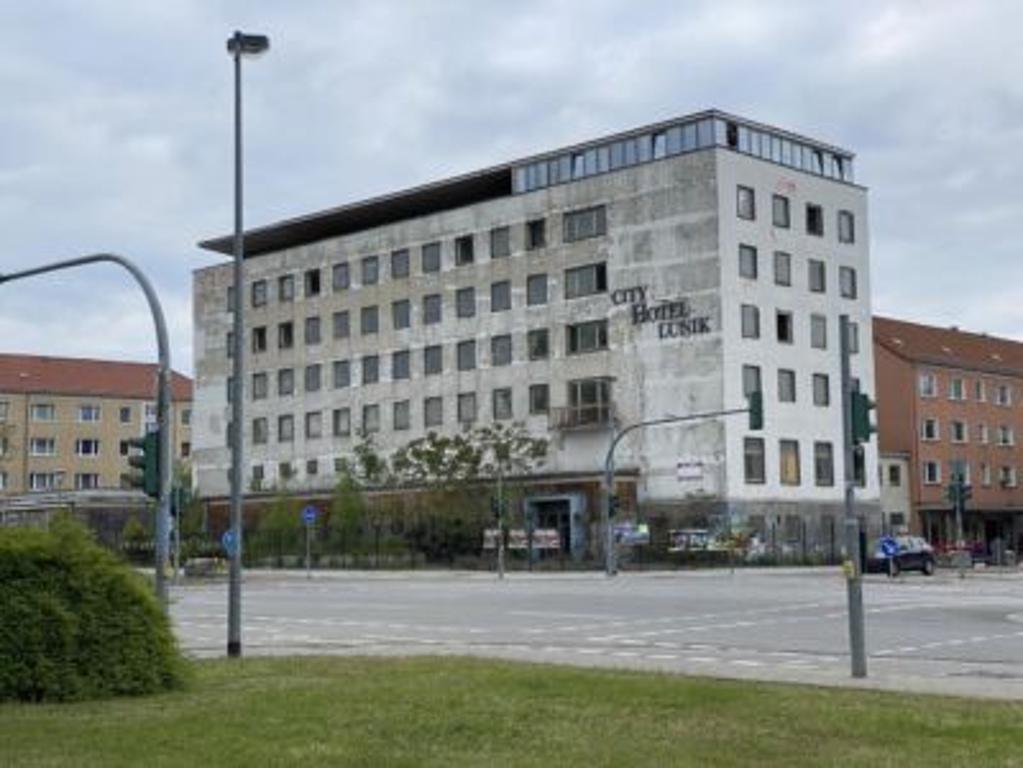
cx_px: 512
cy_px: 384
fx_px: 1537
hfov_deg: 36.8
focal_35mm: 52
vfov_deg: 28.0
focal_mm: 6
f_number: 2
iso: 20
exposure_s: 1/539
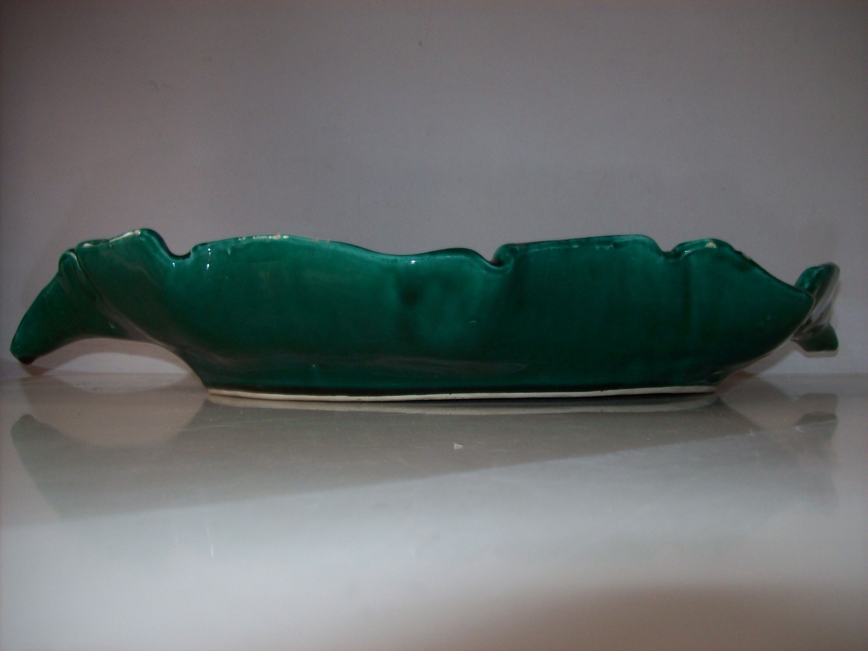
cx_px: 434
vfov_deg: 39.6
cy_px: 326
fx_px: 902
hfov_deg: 51.4
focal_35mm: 36
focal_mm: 6
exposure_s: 1/64
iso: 80
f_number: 2.7
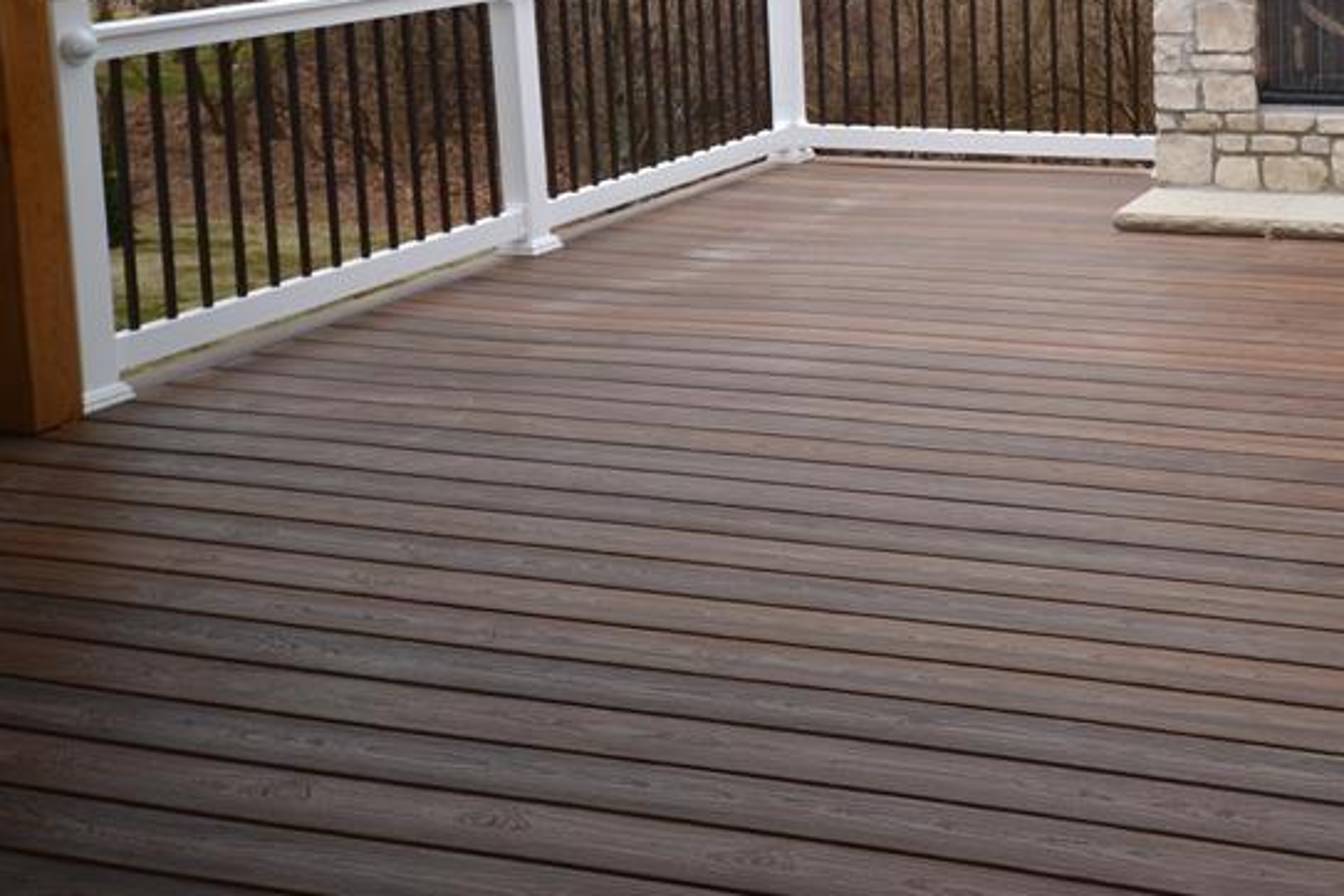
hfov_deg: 35.8
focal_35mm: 51
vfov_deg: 25.3
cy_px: 10
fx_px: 1904
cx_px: 1282
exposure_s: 1/100
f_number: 5.3
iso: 125
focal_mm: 17
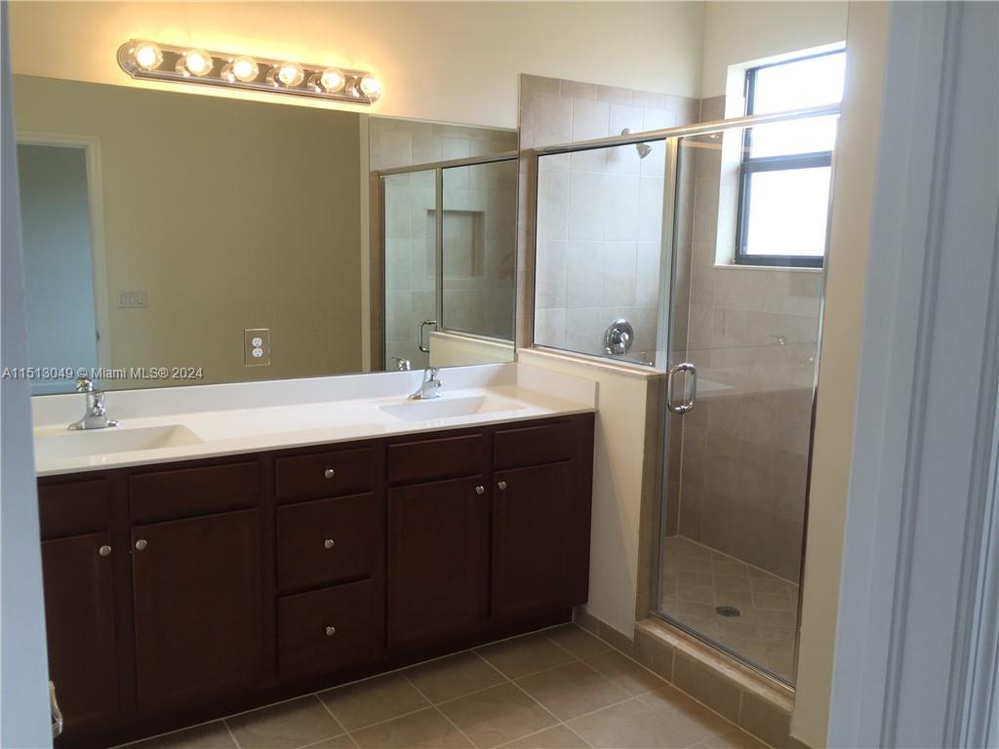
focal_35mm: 29
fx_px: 837
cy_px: 374
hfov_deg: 61.7
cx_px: 500
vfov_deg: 48.2
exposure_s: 1/60
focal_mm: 4.15
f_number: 2.2
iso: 32
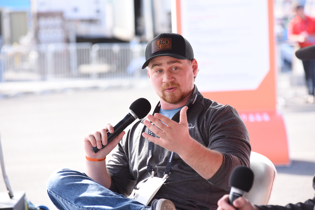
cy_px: 105
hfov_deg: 13.2
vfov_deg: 8.9
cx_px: 158
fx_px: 1356
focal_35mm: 155
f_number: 6.3
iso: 250
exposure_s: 1/160
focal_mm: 155
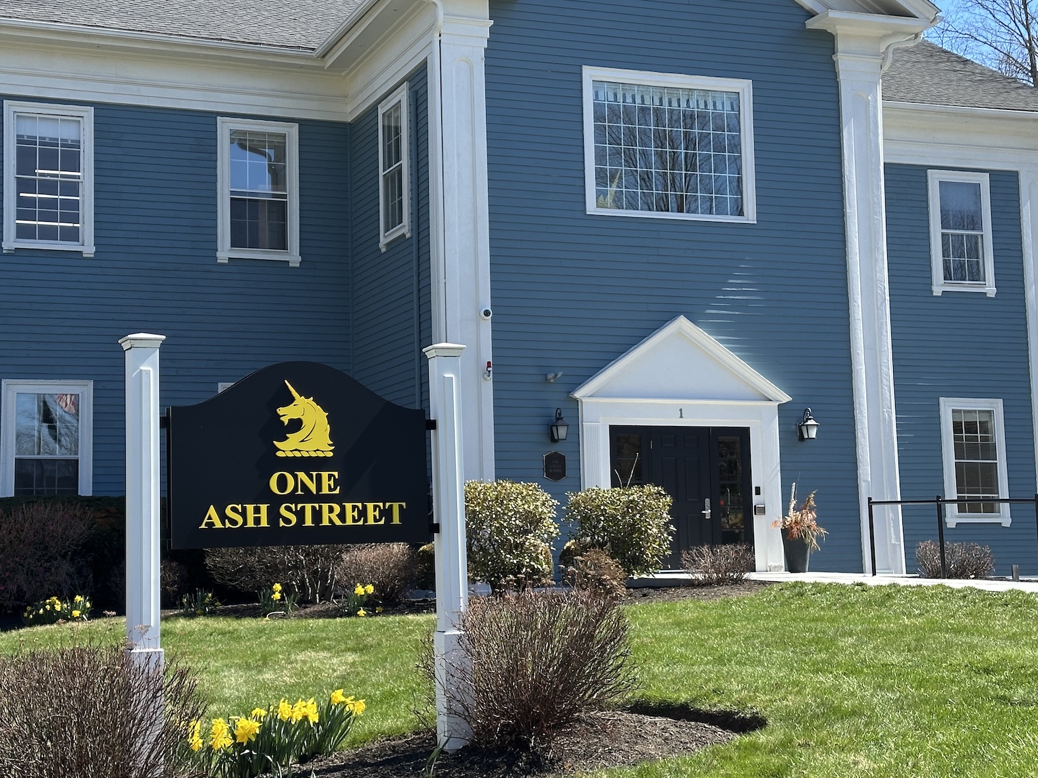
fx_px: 1709
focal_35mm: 57
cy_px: 365
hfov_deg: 33.7
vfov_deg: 25.7
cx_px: 455
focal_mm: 6.86
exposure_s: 1/1541
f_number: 1.78
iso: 64
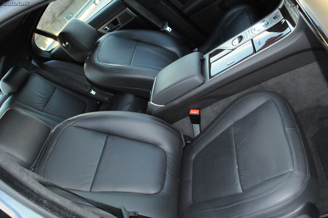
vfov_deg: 47.8
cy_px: 109
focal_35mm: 27
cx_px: 164
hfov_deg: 67.4
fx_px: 246
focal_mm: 18
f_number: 8
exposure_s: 1/60
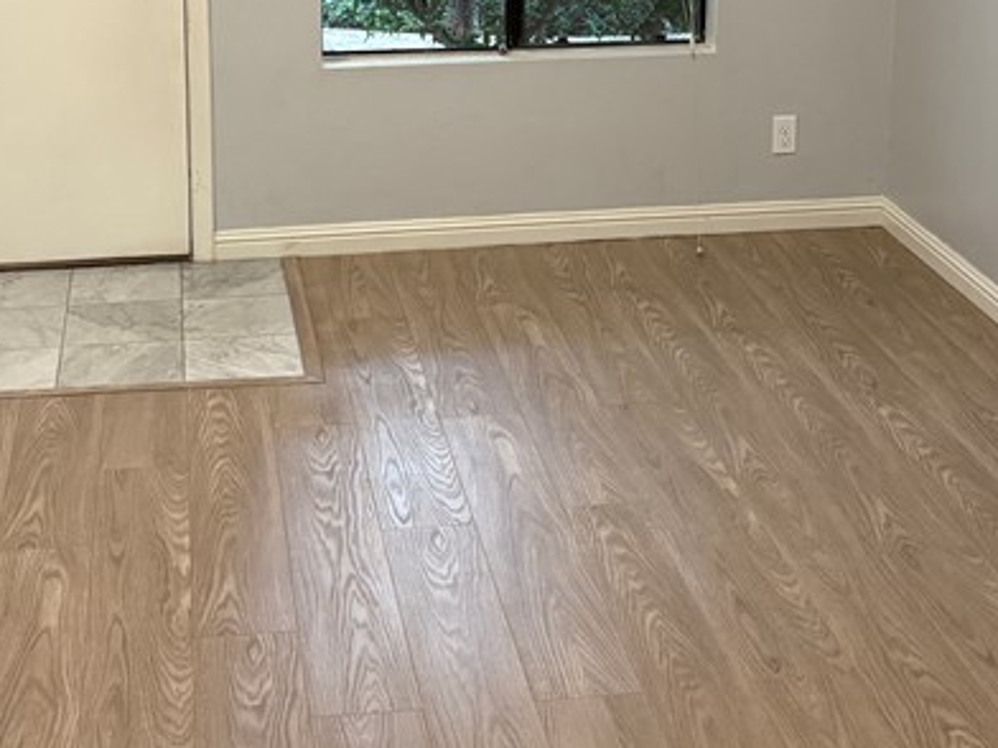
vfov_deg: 20.9
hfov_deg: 28.5
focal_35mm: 68
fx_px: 1960
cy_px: 3
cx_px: 433
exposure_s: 1/60
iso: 160
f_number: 1.6
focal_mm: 5.96
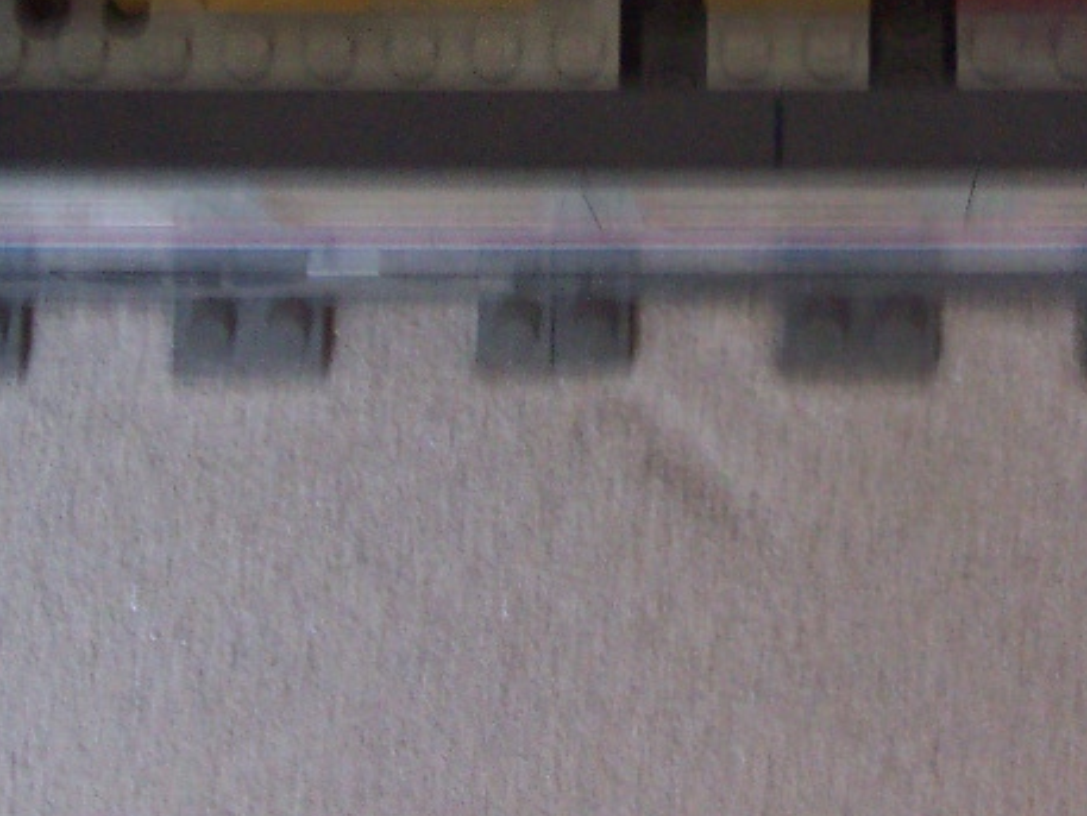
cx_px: 806
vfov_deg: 13.5
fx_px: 3361
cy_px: -140
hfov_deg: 18.3
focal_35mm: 107
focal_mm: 8
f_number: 2.8
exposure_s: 1/15
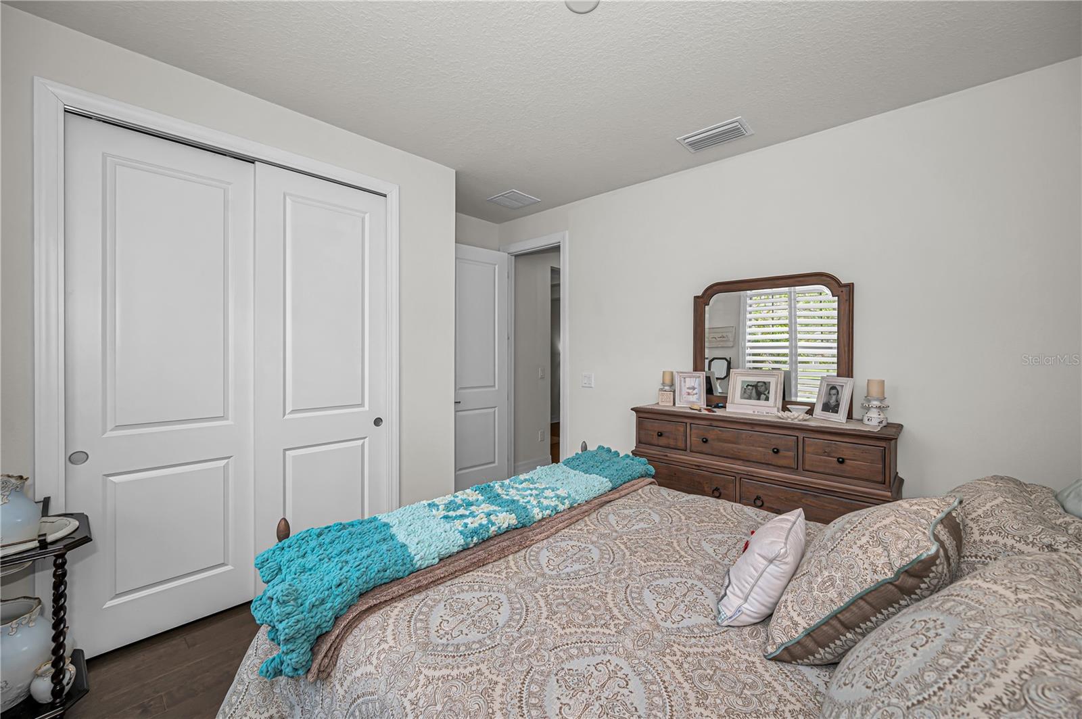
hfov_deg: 104.3
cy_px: 360
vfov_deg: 81.1
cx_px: 541
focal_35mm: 14
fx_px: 420
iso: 250
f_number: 6.3
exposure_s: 1/80
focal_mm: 14
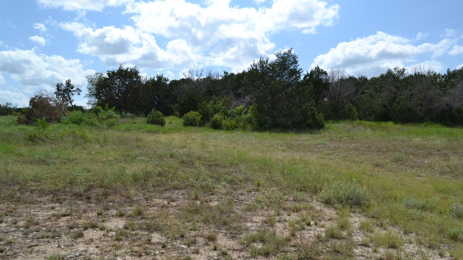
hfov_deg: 66.1
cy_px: 113
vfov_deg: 40.1
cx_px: 227
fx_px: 356
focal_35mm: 29
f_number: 13
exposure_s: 1/640
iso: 400
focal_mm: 18
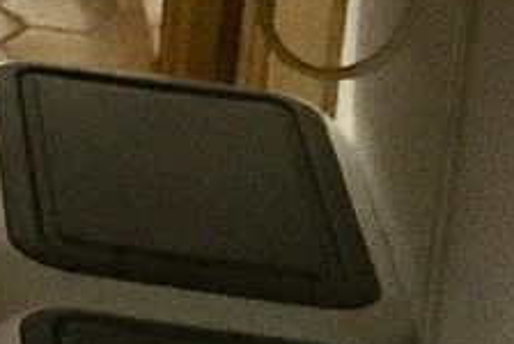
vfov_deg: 6.0
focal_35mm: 215
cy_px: -672
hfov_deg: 7.8
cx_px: -1205
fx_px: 3074
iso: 250
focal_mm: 4.15
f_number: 2.2
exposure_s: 1/33
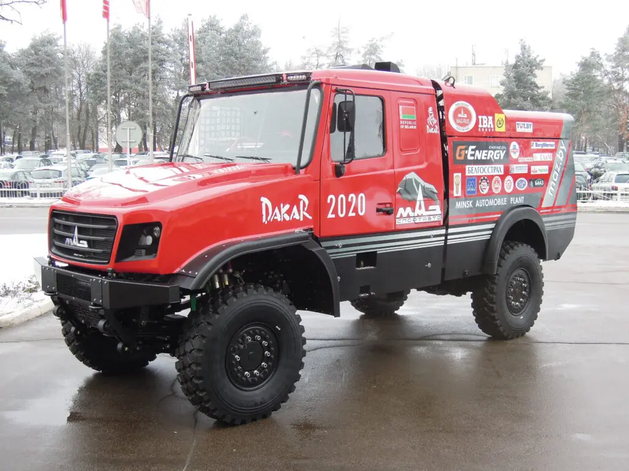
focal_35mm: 45
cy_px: 236
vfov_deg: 32.2
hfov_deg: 42.1
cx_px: 314
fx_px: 818
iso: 160
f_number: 3.5
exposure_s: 1/50
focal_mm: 8.1
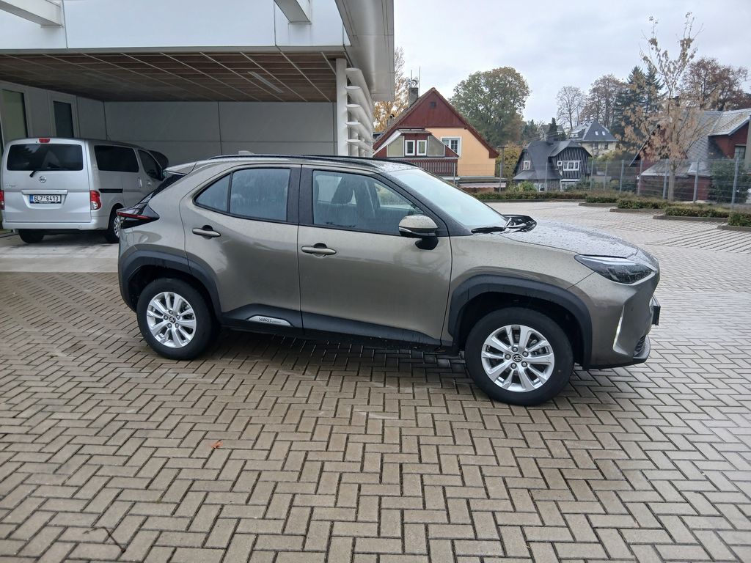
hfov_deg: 67.3
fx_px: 564
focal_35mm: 26
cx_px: 376
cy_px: 282
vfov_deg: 53.1
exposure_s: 1/50
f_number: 1.8
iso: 32
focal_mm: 3.98
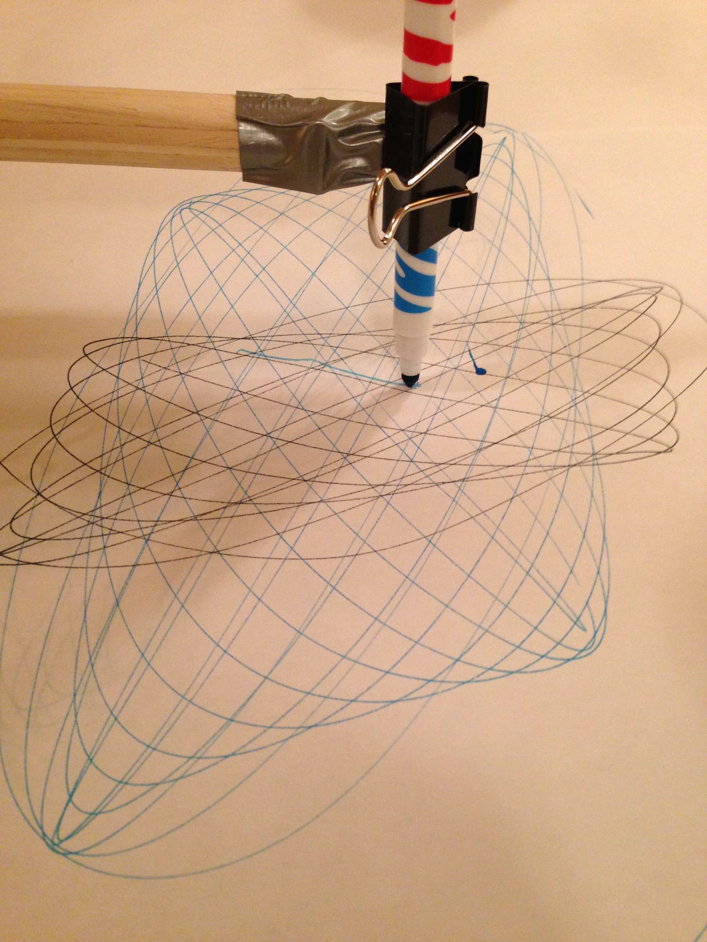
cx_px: 354
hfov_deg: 42.9
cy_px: 471
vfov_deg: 55.4
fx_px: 899
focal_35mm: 33
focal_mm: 4.12
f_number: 2.4
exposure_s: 1/20
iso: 160
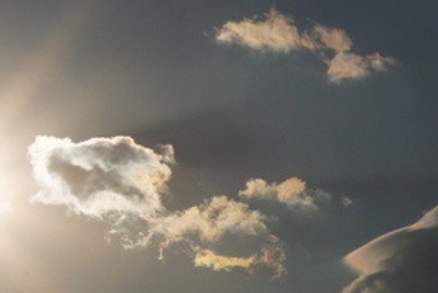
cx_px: 466
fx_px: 2970
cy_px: 291
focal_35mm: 244
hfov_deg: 8.4
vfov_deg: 5.6
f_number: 25
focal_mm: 60
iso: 200
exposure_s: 1/1250
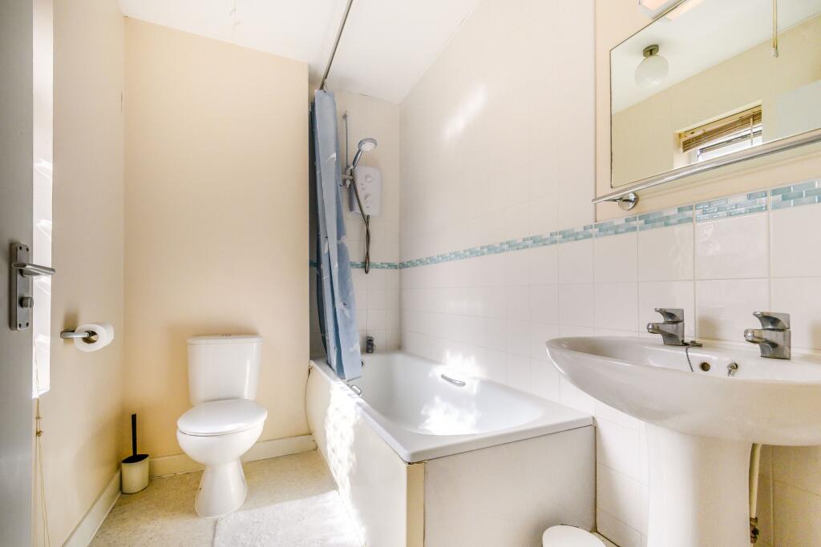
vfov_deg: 77.3
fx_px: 342
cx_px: 410
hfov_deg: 100.4
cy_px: 274
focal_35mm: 15
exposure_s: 1/250
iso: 200
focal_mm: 10
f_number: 8
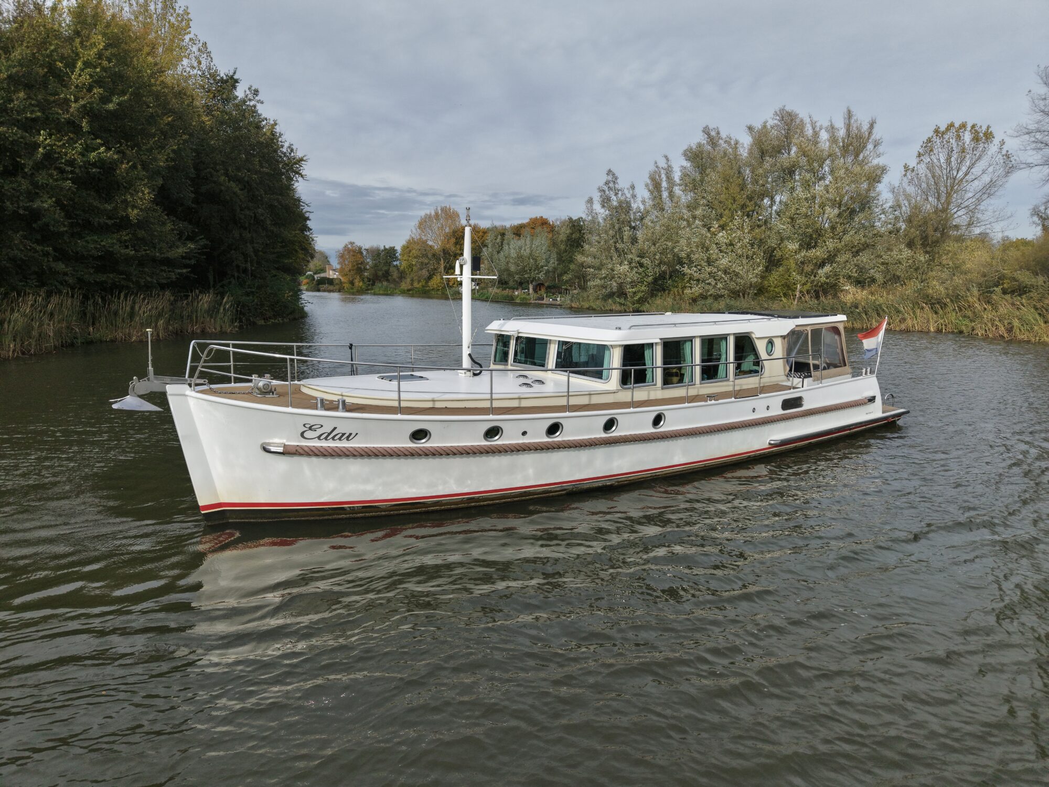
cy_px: 394
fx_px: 727
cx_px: 524
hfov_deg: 71.6
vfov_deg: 56.8
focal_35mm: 24
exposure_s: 1/500
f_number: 1.8
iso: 140
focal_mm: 8.67
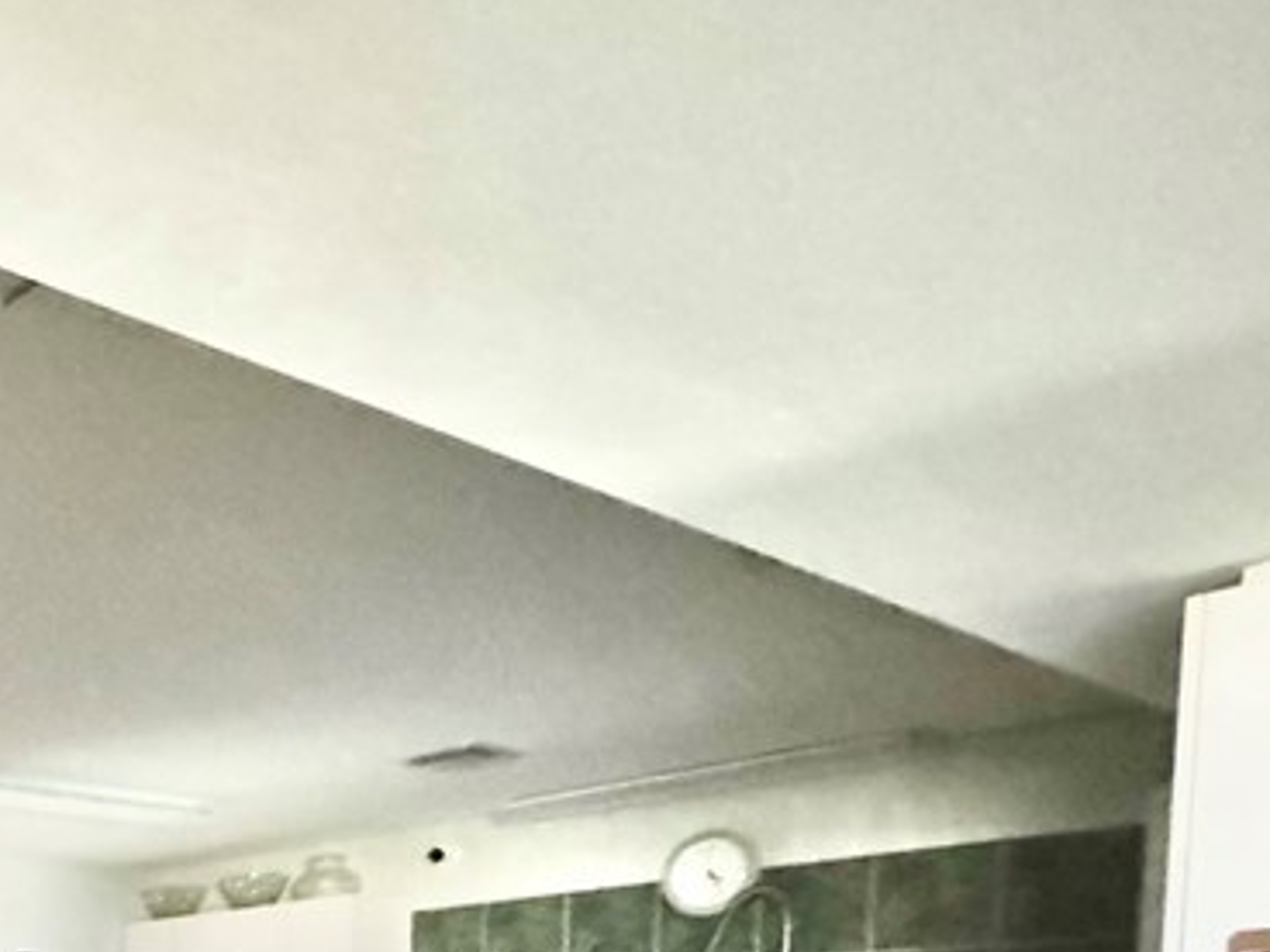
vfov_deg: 30.2
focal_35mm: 39
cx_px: -311
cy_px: 1197
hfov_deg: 35.6
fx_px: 1431
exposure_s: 1/39
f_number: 2.2
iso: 1600
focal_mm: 2.22
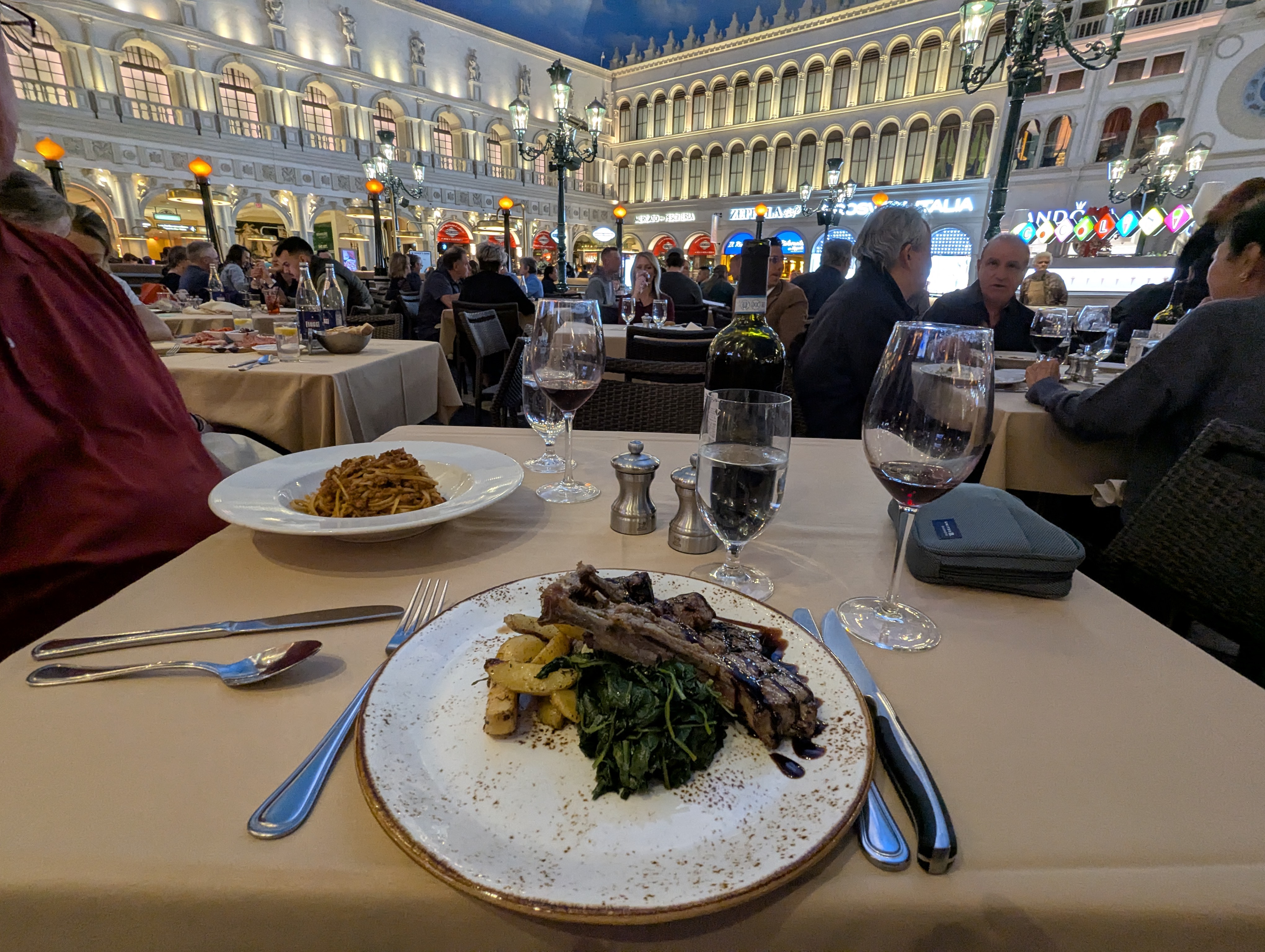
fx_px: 586
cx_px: 632
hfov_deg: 94.4
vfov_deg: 78.2
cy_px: 476
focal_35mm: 16
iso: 321
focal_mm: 2.35
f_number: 2.2
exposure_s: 1/23.8
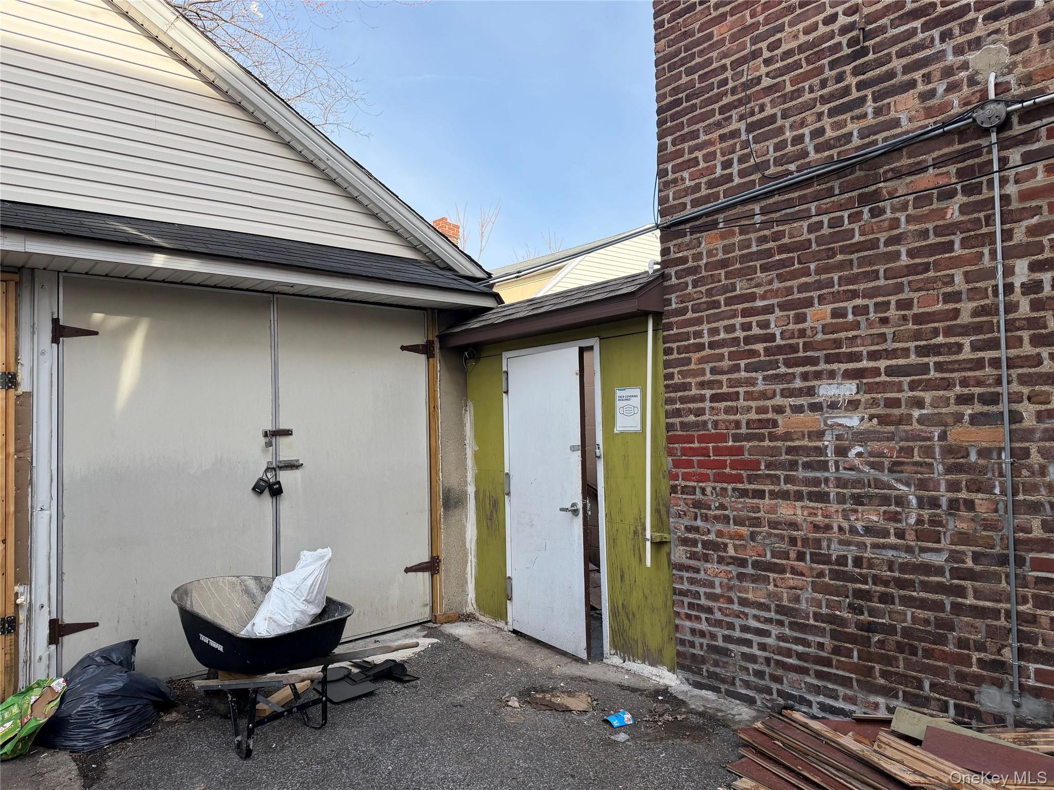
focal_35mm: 24
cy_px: 395
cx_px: 527
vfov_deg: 56.8
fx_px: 731
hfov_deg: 71.6
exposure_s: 1/1689
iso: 100
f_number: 1.78
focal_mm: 6.76
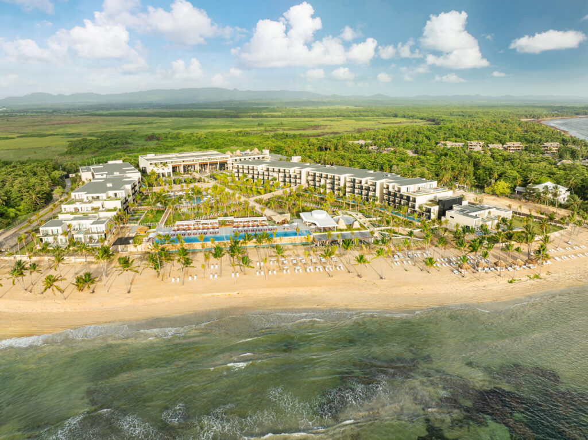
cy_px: 220
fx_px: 407
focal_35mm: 24
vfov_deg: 56.8
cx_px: 294
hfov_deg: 71.6
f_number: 5
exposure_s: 1/200
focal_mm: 12.29
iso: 100
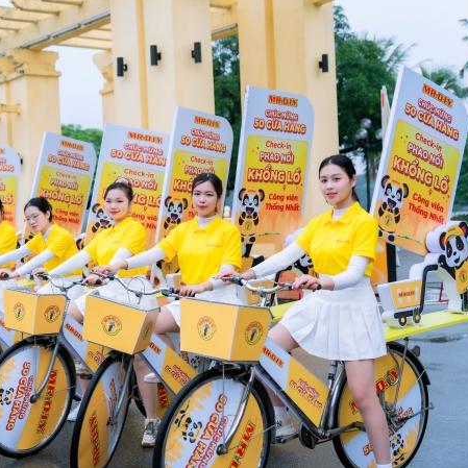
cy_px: 234
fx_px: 826
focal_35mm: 54
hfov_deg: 31.4
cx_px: 152
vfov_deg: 31.6
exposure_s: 1/250
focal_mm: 42
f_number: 3.2
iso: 250
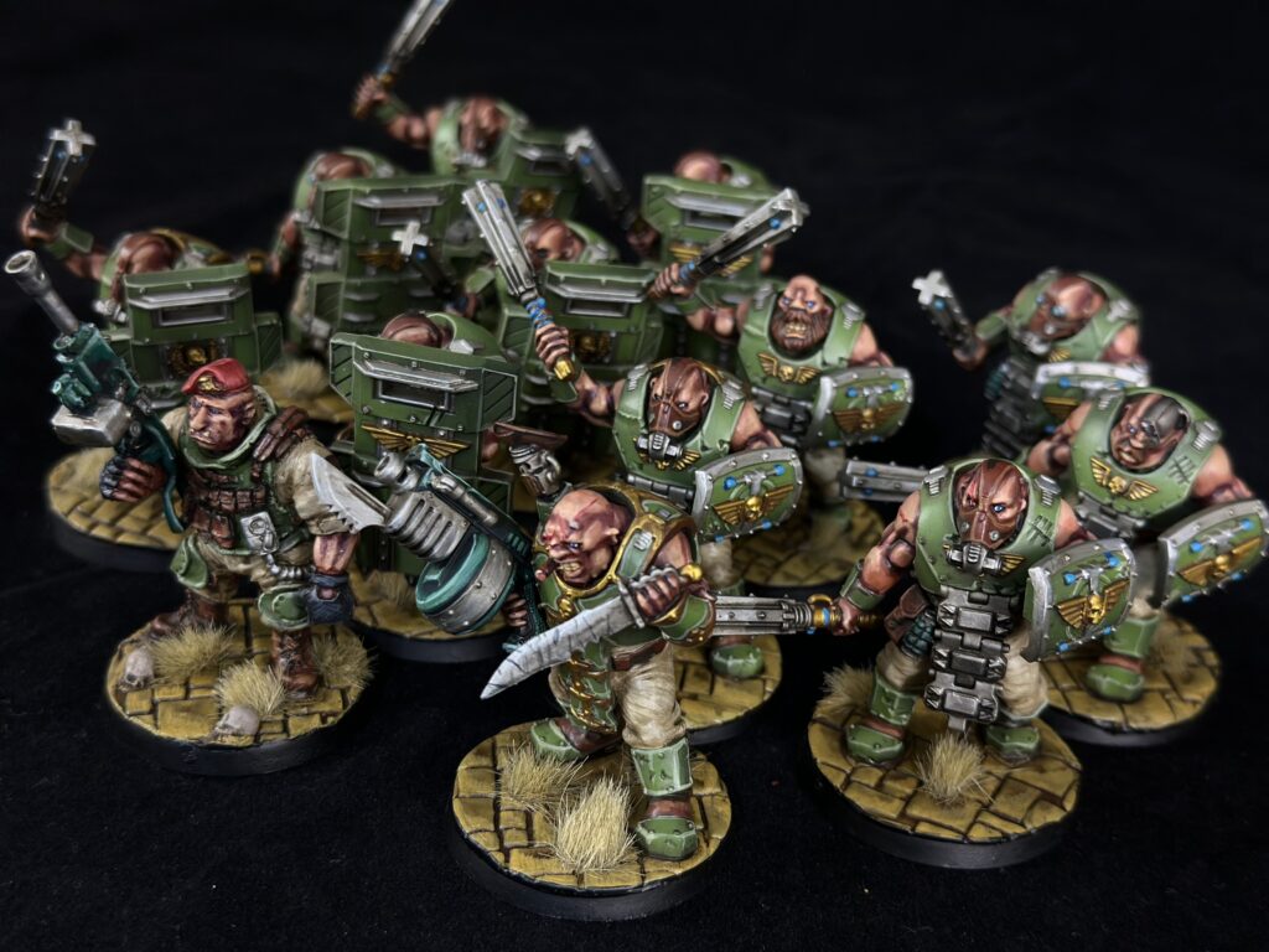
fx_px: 1760
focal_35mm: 48
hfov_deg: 39.7
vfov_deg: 30.3
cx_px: 634
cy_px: 476
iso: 100
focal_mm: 6.86
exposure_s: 1/50
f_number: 1.78
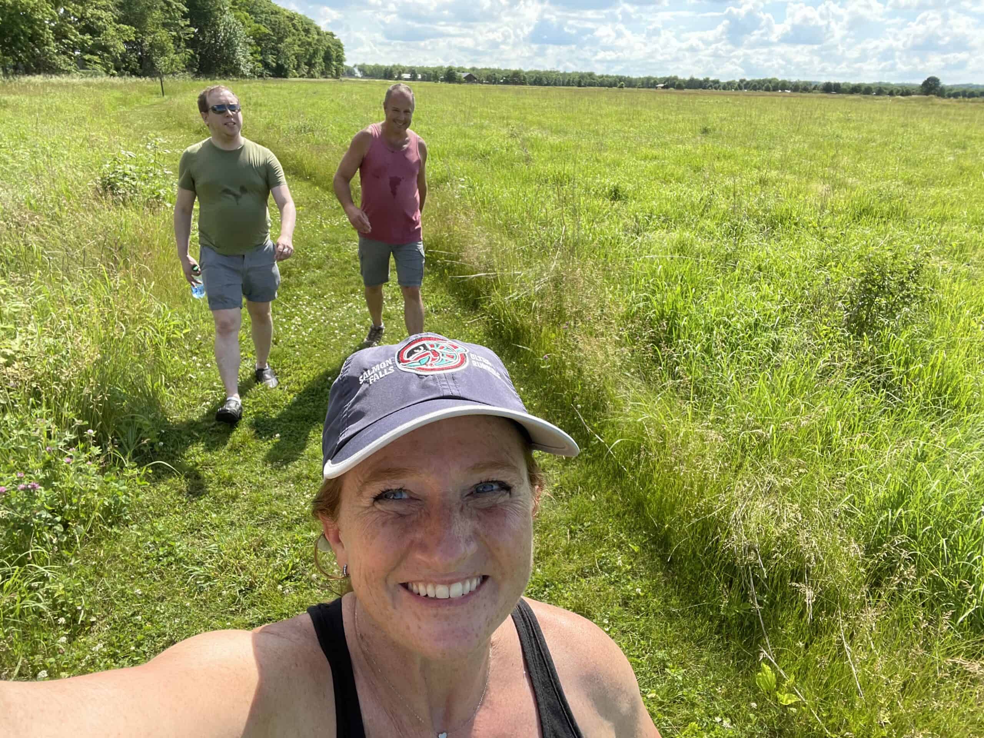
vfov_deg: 58.9
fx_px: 654
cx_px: 492
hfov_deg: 73.9
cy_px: 369
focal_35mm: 23
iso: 25
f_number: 2.2
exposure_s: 1/356
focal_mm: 2.71
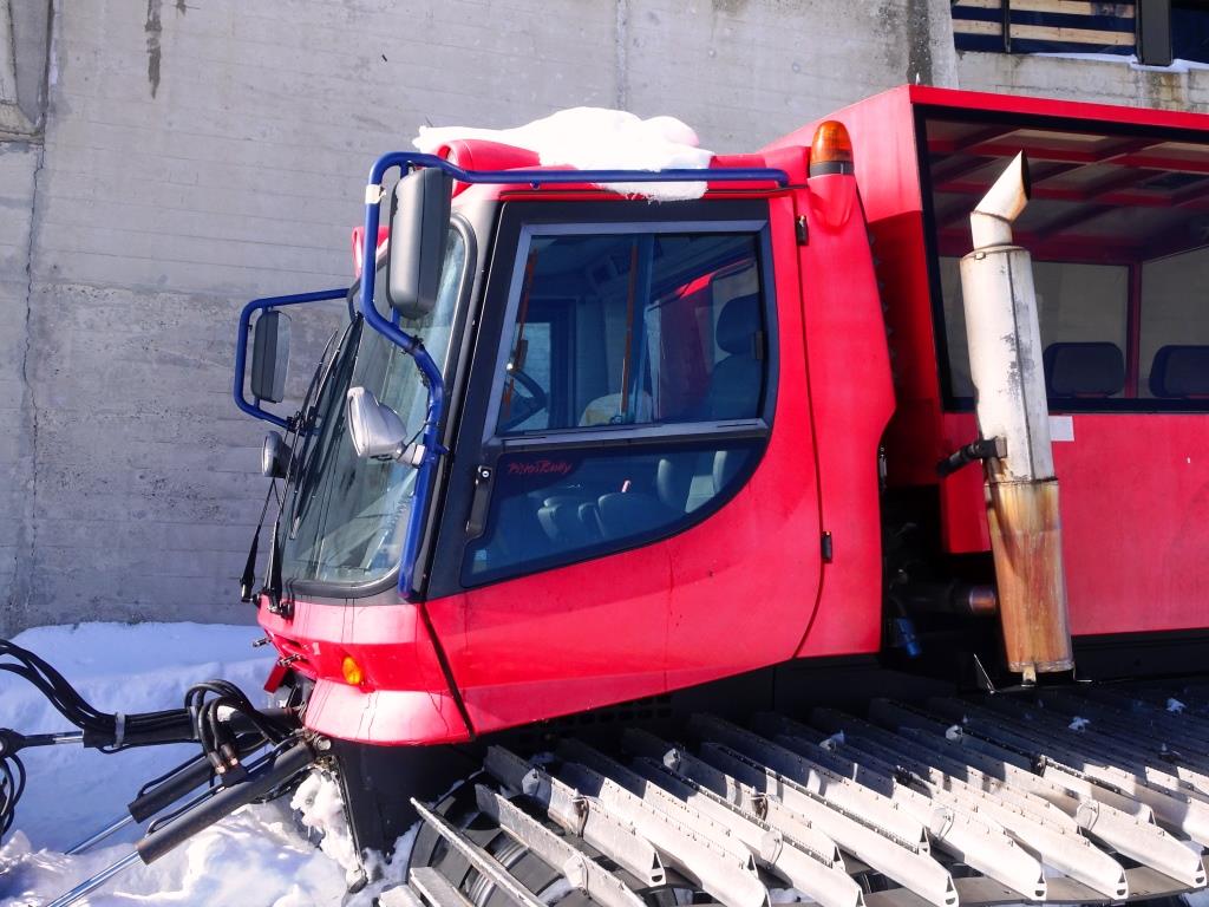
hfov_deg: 49.0
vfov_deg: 37.7
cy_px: 454
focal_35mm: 38
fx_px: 1327
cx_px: 604
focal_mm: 6.56
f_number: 5.6
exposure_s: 1/250
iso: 80
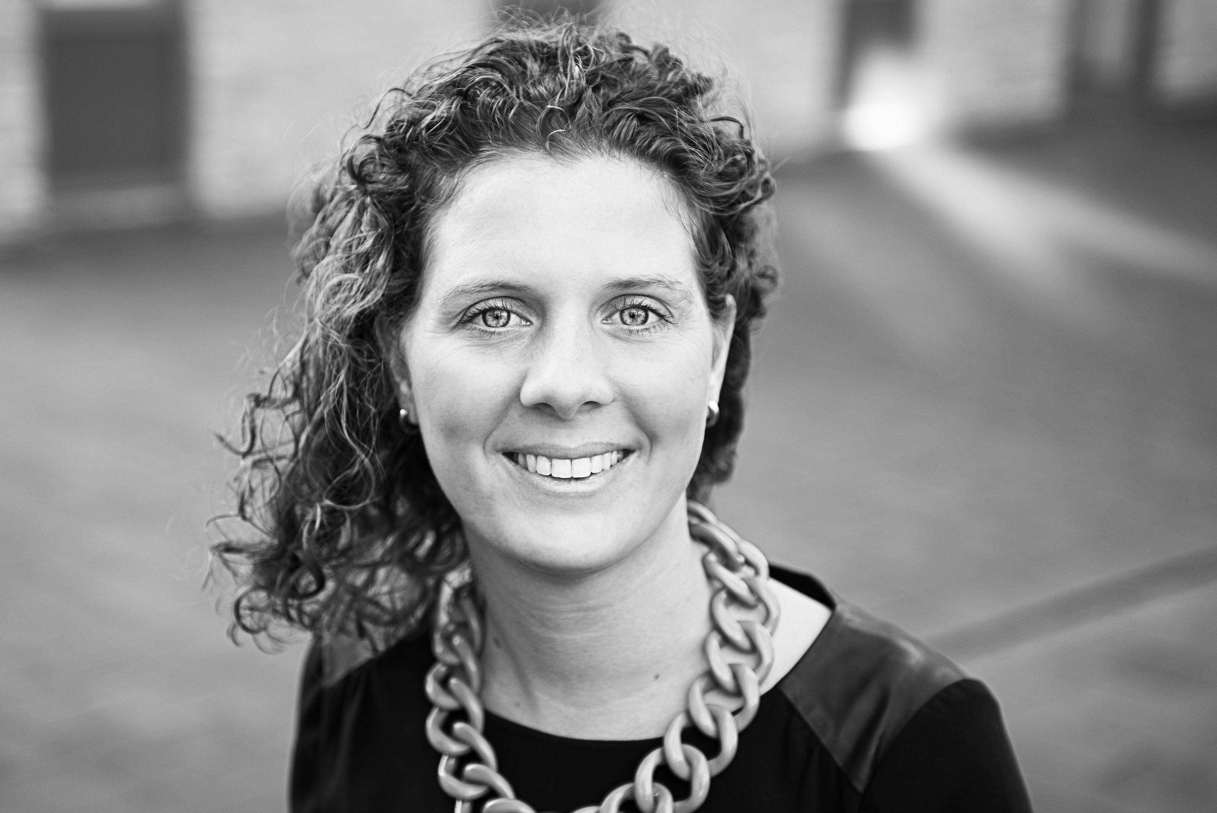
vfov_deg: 22.6
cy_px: 406
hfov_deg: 33.4
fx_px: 2029
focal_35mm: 60
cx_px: 608
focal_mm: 60
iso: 100
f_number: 2.8
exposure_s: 1/200
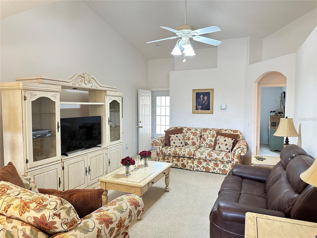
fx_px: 220
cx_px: 158
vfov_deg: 56.8
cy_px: 119
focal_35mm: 24
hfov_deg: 71.6
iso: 500
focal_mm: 6.86
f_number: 1.78
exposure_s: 1/60
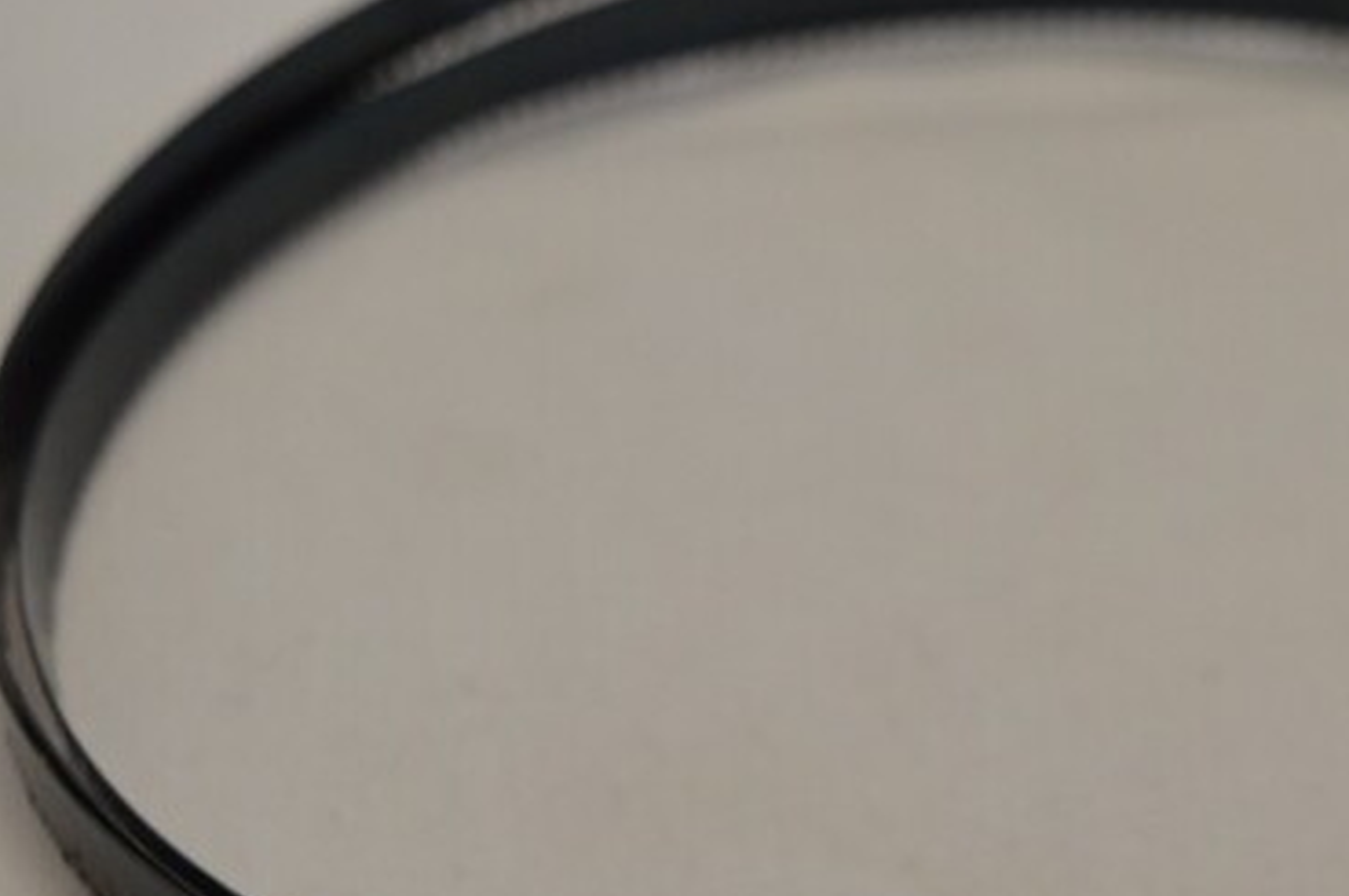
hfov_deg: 23.5
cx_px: 1119
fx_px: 3180
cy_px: 539
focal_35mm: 85
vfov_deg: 16.0
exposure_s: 1/100
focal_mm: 29
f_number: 5
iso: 400
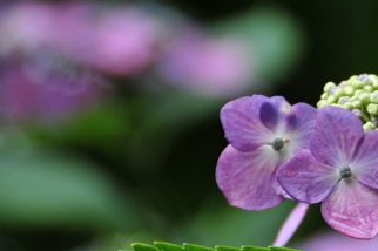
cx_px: 366
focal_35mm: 597
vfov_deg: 2.3
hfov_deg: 3.5
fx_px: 6262
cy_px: 128
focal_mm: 200
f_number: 7.1
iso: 200
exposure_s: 1/200
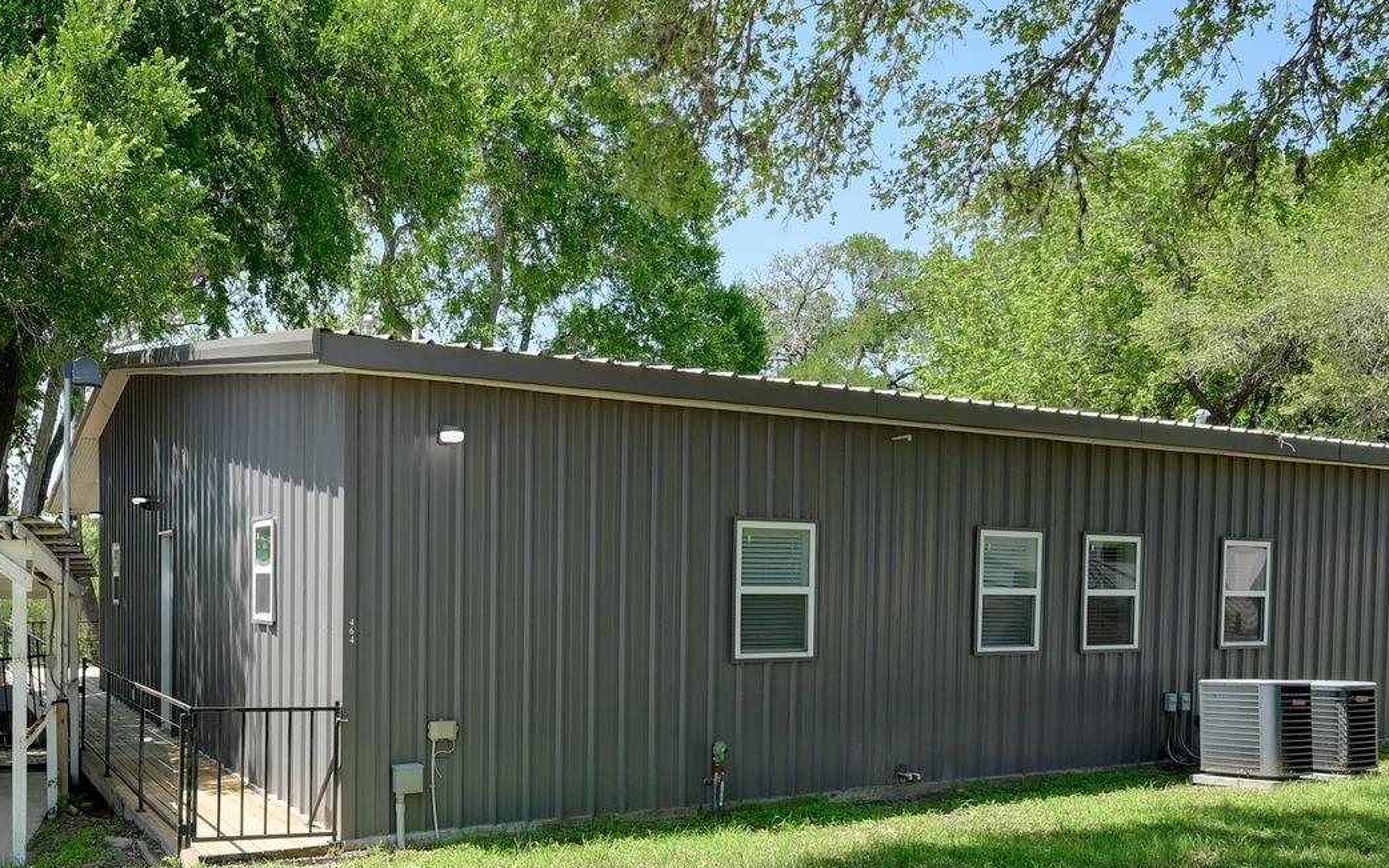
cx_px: 413
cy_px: 603
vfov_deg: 43.7
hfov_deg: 63.9
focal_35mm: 28
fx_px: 1060
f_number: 6.3
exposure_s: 1/4000
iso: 2000
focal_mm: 14
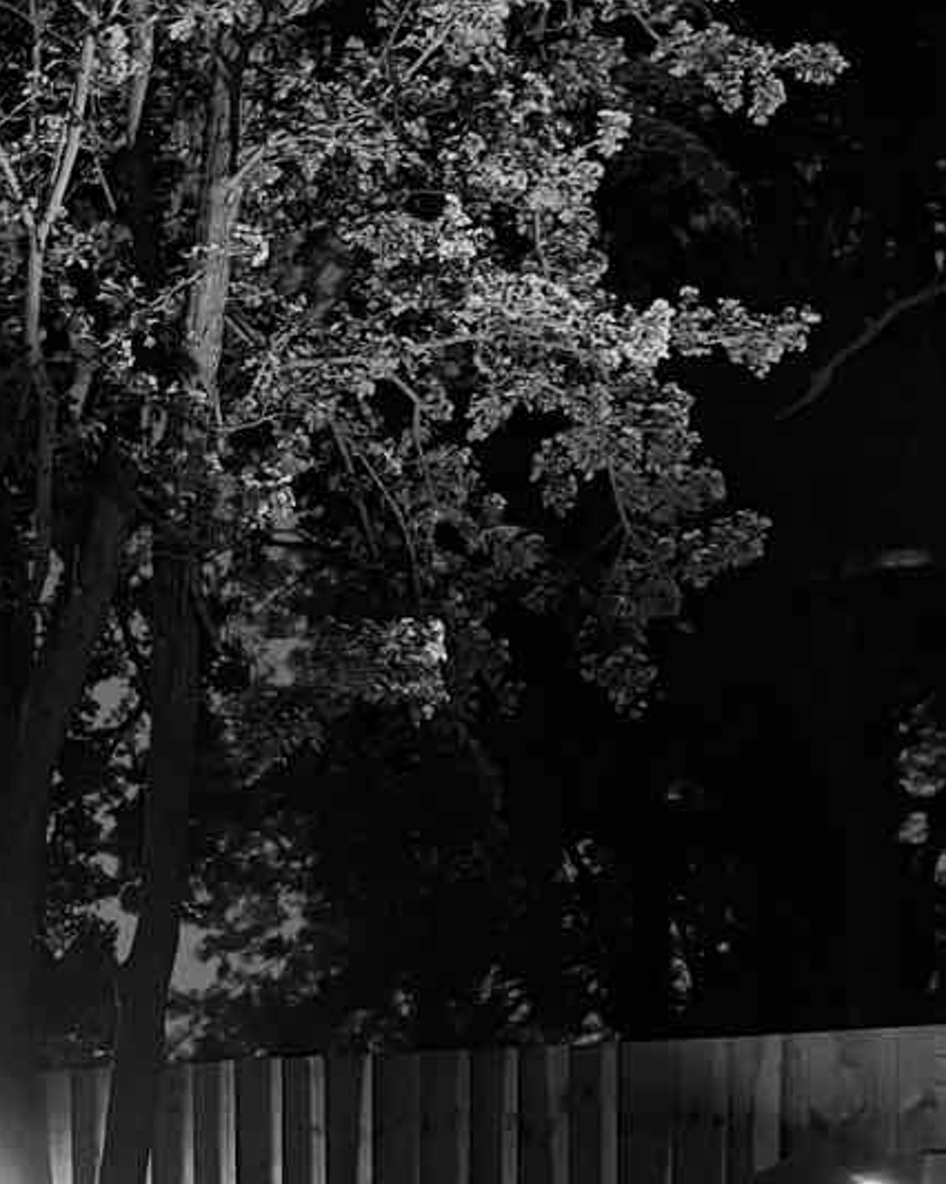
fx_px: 2276
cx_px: -78
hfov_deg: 22.3
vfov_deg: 27.1
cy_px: 1243
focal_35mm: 65
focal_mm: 4.2
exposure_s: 1/25
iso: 800
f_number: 1.6
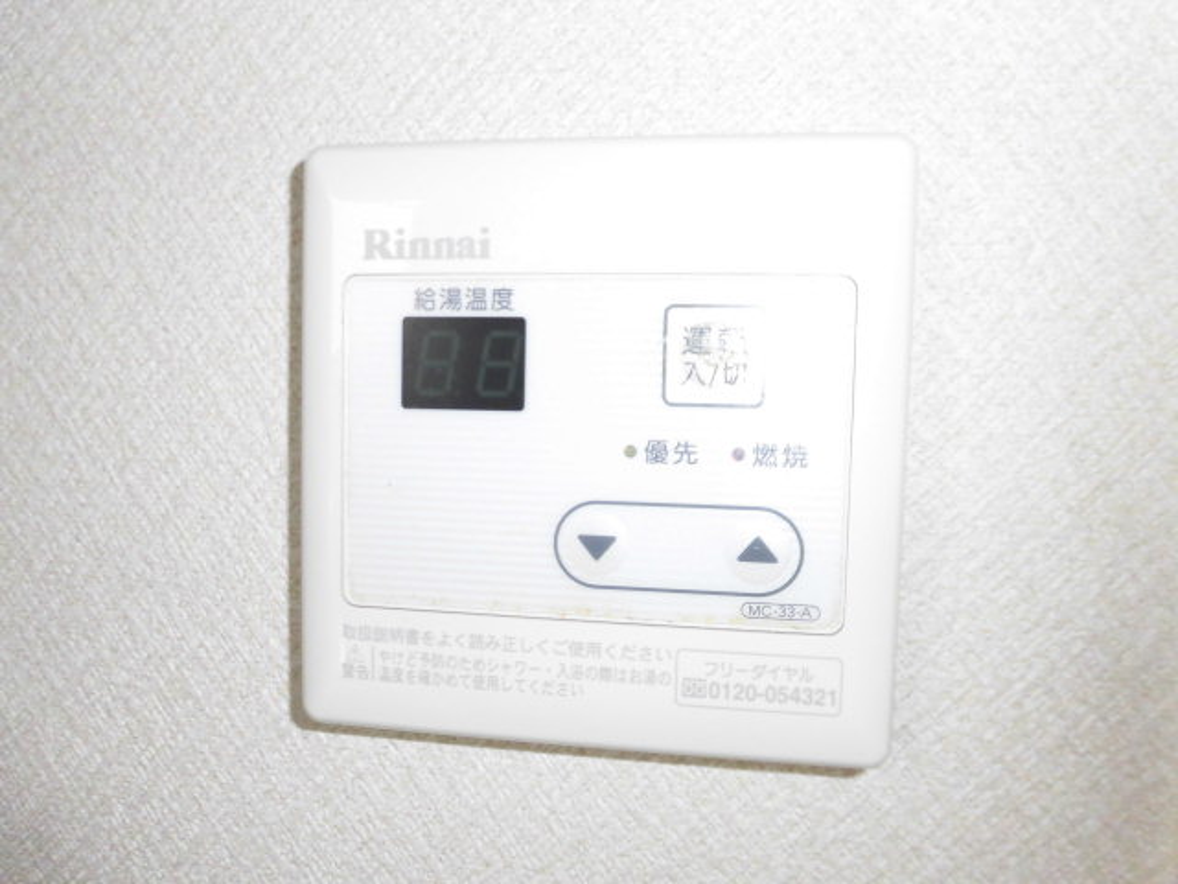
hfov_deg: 71.6
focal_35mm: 24
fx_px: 817
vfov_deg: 56.8
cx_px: 589
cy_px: 442
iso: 100
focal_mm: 4.3
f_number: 3.1
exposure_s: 1/60
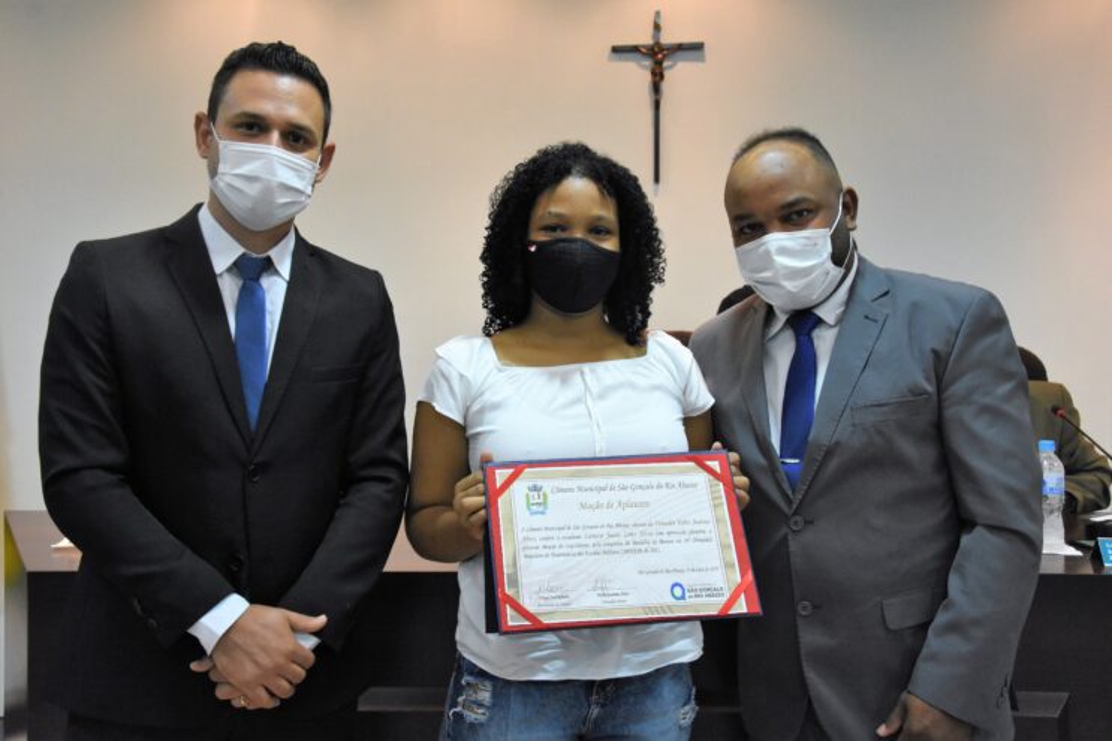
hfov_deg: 51.3
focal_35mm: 38
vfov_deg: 35.5
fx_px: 1158
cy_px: 370
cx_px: 556
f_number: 7.1
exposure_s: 1/100
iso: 3200
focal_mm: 25
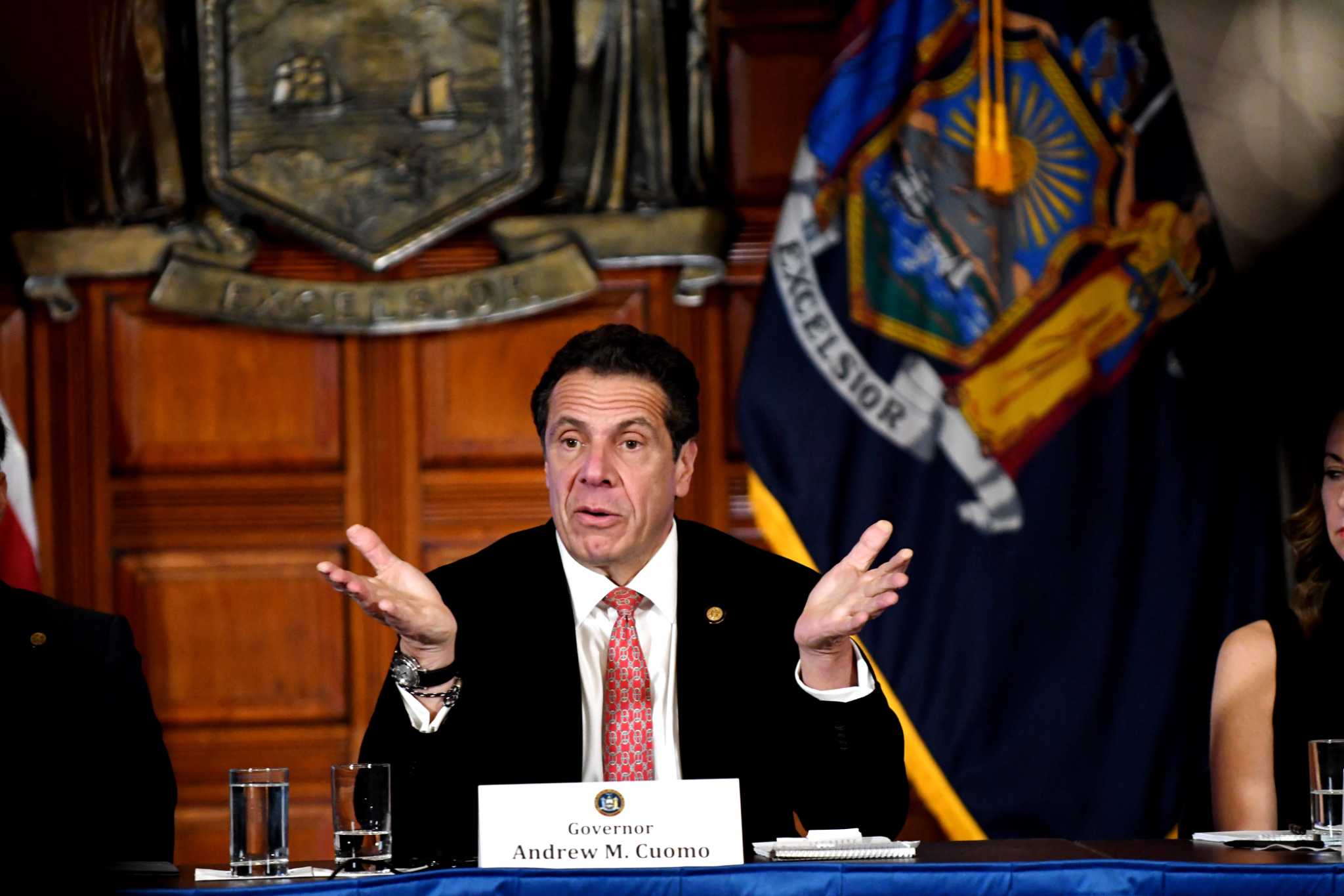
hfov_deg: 7.6
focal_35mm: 270
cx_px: 672
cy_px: 448
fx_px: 10078
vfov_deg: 5.1
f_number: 2.8
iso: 3200
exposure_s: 1/200
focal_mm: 180
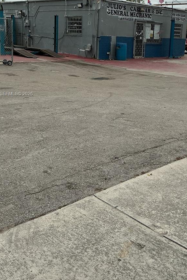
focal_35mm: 42
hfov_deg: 31.7
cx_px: 119
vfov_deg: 45.7
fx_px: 327
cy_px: 94
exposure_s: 1/1786
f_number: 1.8
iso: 25
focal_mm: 3
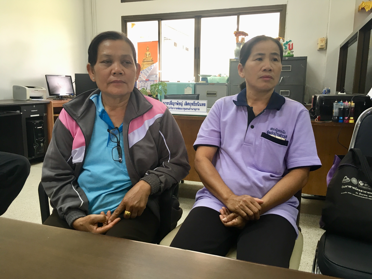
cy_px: 140
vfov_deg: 48.2
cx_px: 186
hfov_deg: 61.7
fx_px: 312
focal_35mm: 29
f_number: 2.2
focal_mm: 4.15
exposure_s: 1/33
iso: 100
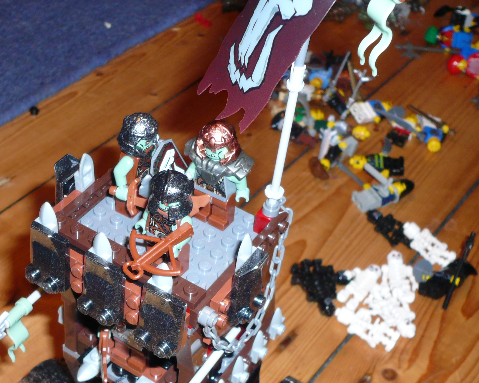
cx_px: 181
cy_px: 260
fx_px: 851
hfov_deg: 31.3
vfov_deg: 25.2
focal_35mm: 60
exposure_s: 1/30
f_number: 3.2
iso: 100
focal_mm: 6.4
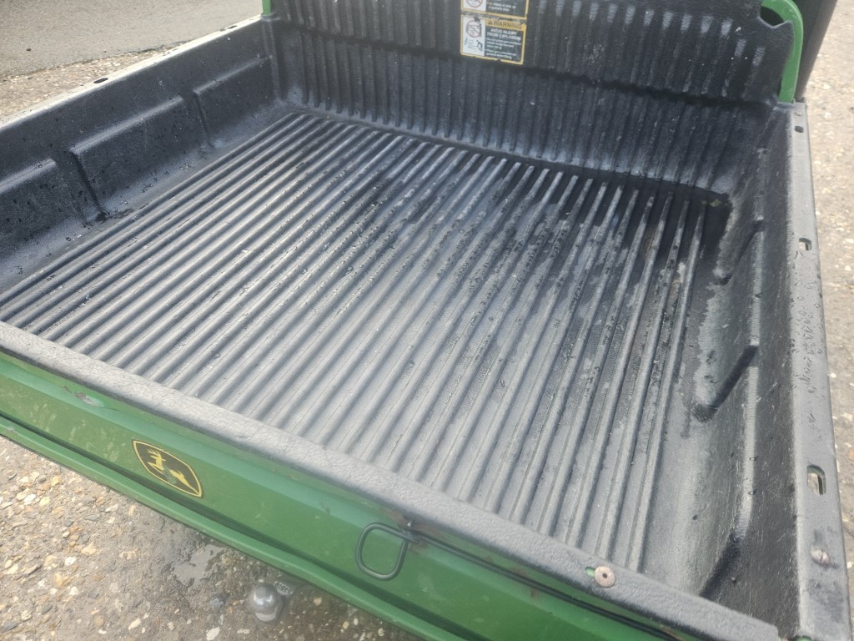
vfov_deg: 58.9
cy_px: 320
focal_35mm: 23
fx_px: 567
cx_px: 427
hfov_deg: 73.9
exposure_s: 1/180
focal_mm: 5.4
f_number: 1.8
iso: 80
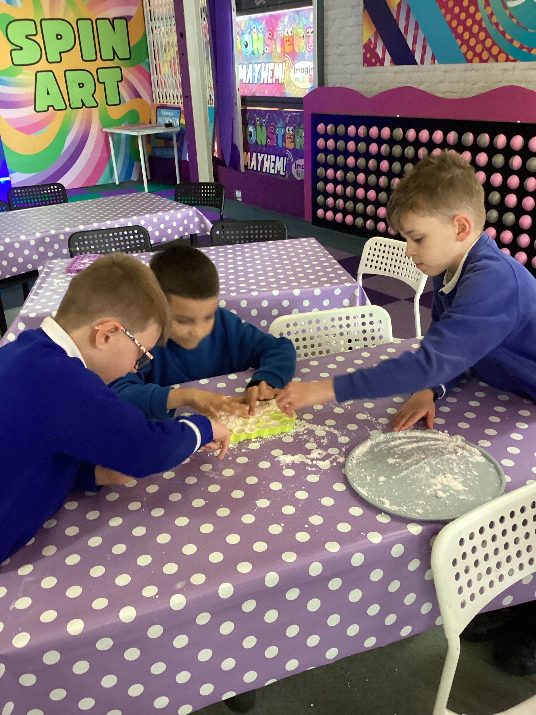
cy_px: 358
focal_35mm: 31
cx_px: 268
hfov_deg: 45.4
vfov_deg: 58.4
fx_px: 640
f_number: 2.4
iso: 400
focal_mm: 3.3
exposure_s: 1/33
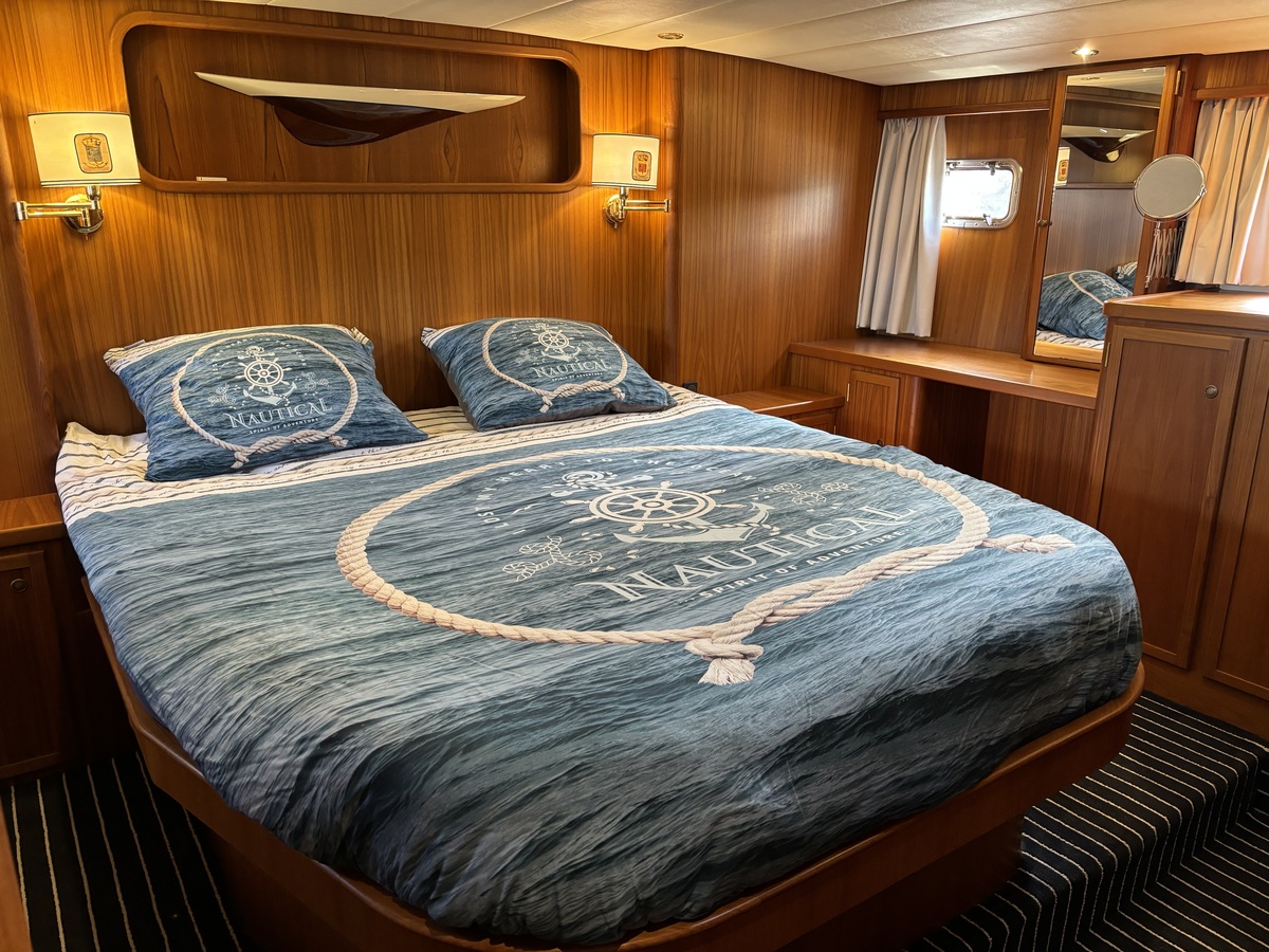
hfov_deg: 67.3
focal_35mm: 26
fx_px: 953
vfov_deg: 53.1
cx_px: 634
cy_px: 476
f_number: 1.6
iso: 320
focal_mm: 5.96
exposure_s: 1/60
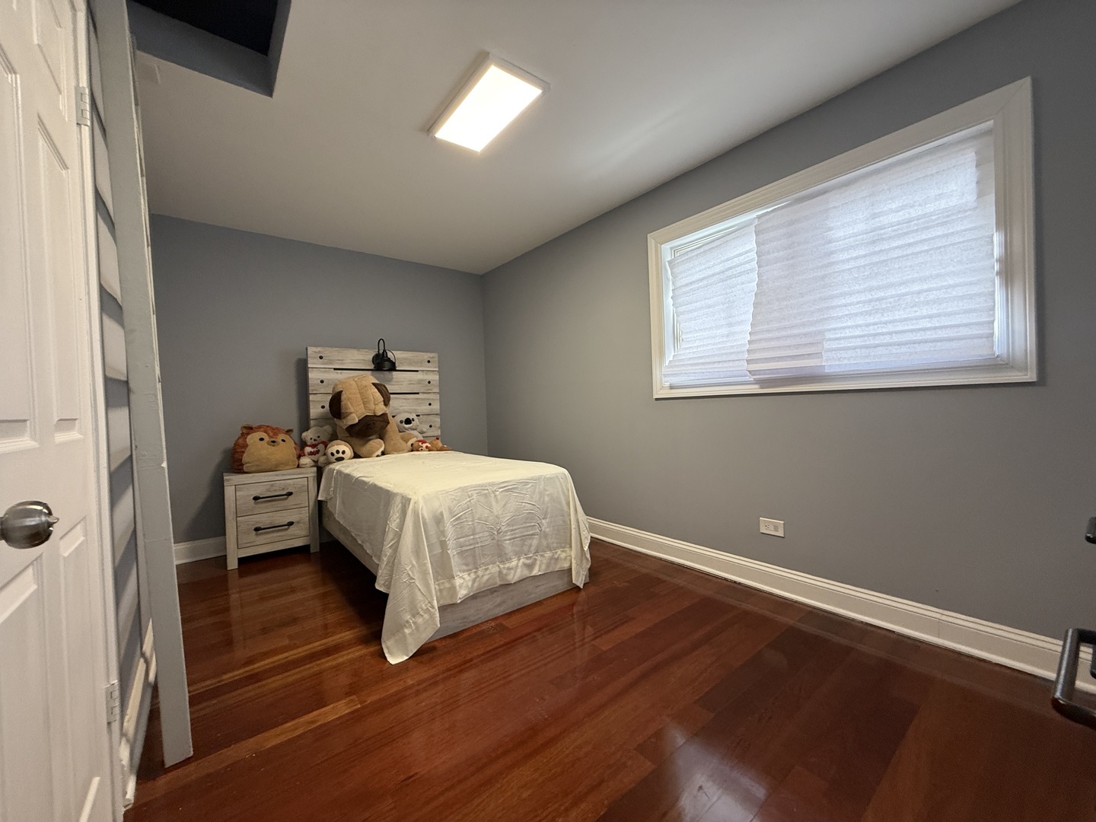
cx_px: 548
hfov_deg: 102.1
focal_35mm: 14
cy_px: 411
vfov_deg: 85.7
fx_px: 443
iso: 250
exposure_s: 1/60
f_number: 2.2
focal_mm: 2.22
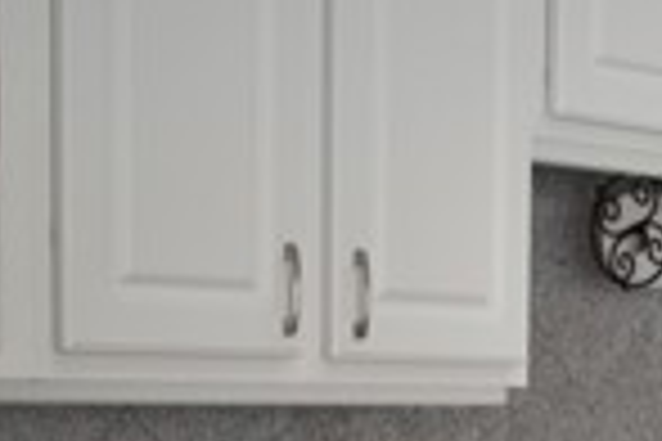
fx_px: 2409
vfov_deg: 9.9
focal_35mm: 131
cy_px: 794
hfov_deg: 15.2
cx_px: 739
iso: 500
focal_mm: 20
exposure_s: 1/60
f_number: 4
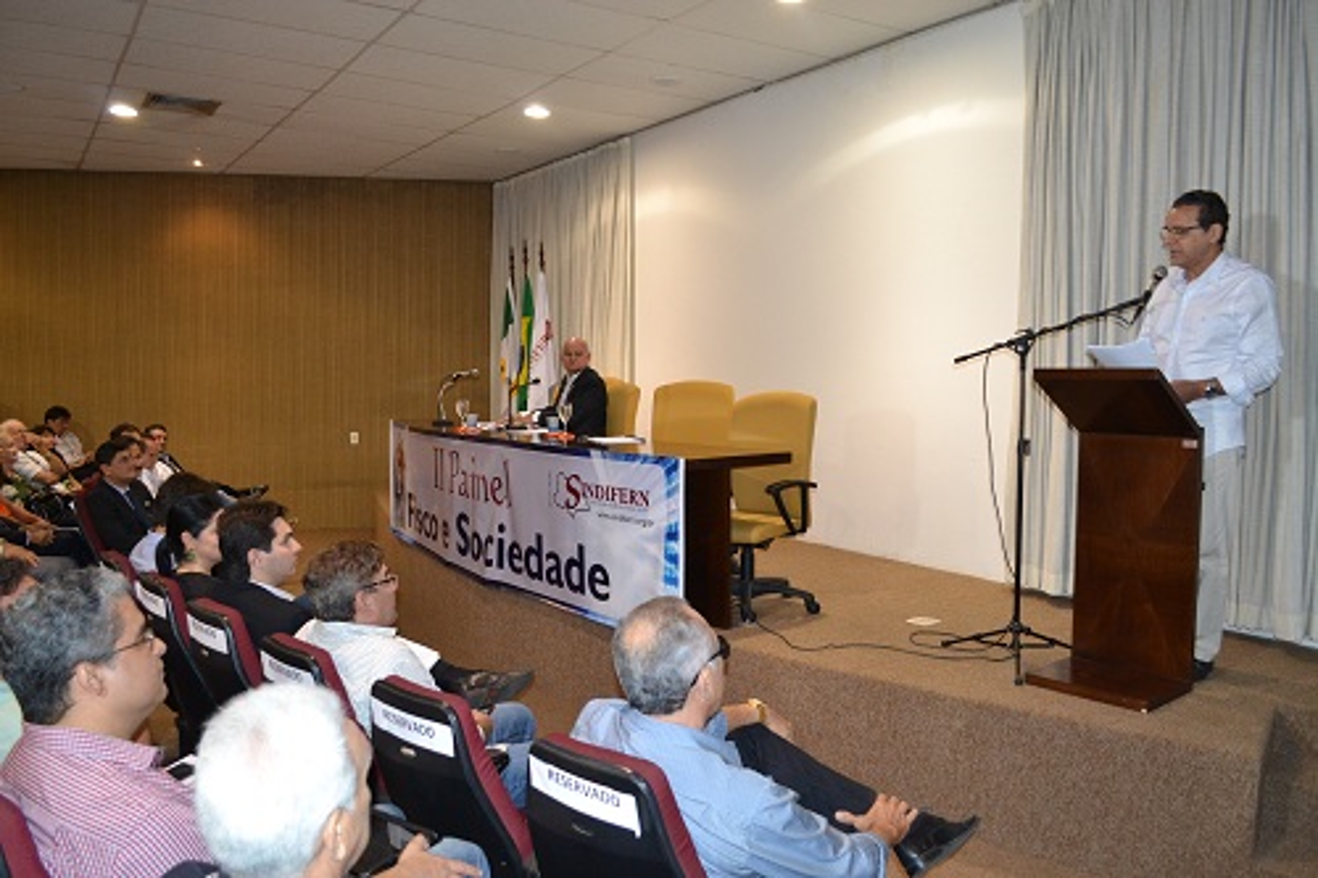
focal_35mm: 27
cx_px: 659
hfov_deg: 67.4
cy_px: 439
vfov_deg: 47.9
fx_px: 988
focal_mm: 18
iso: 1100
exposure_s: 1/60
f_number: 3.5
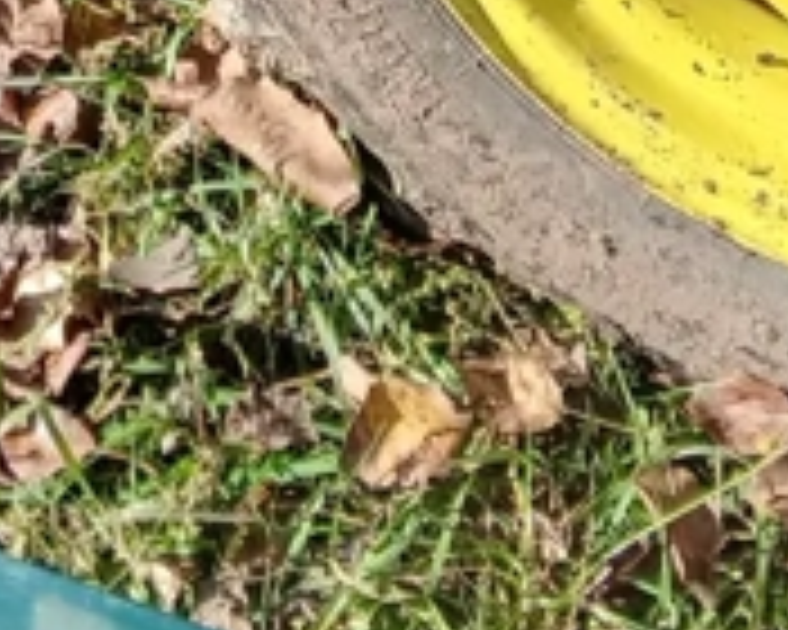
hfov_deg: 13.1
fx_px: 3382
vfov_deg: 9.4
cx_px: 9
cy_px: -950
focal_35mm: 145
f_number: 1.8
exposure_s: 1/278
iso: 20
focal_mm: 3.98
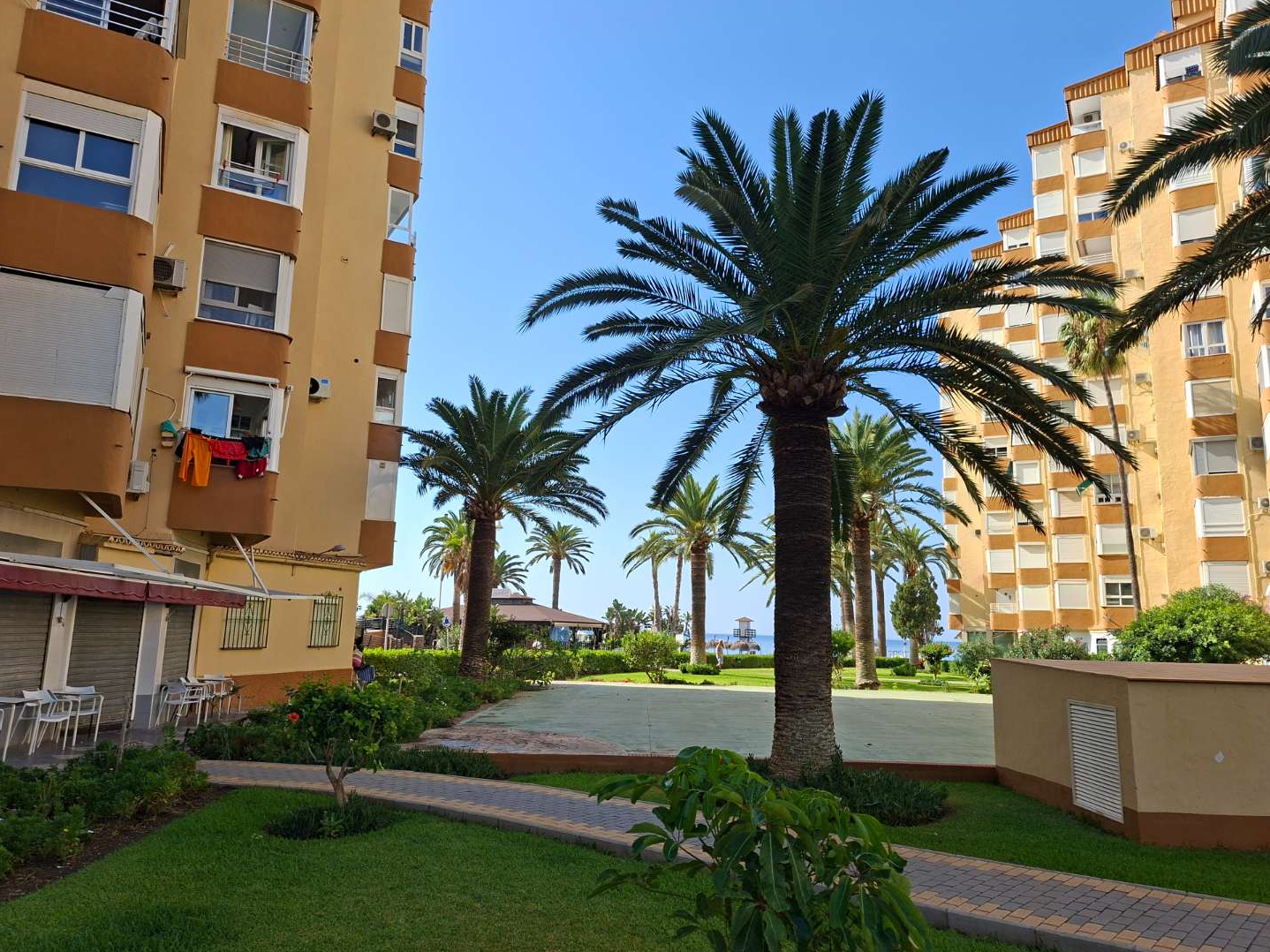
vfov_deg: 56.8
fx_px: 880
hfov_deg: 71.6
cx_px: 622
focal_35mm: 24
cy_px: 462
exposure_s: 1/1580
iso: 50
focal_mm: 5.54
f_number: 1.8
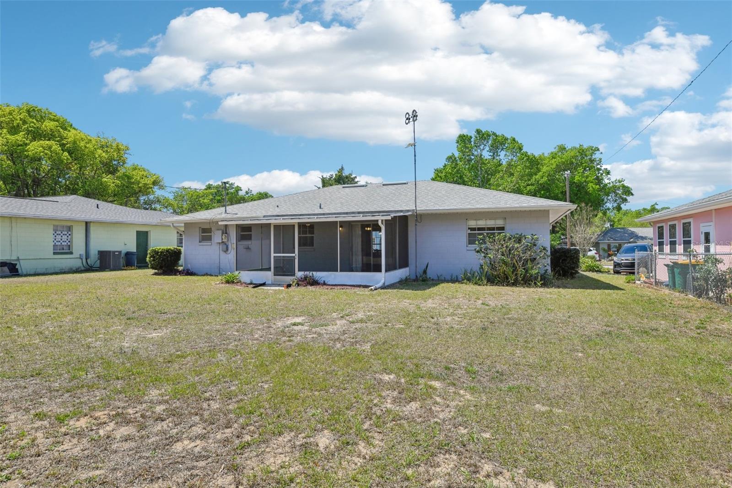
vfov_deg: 59.5
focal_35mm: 21
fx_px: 427
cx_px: 366
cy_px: 244
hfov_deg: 81.2
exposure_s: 1/800
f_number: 8
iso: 400
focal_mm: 21
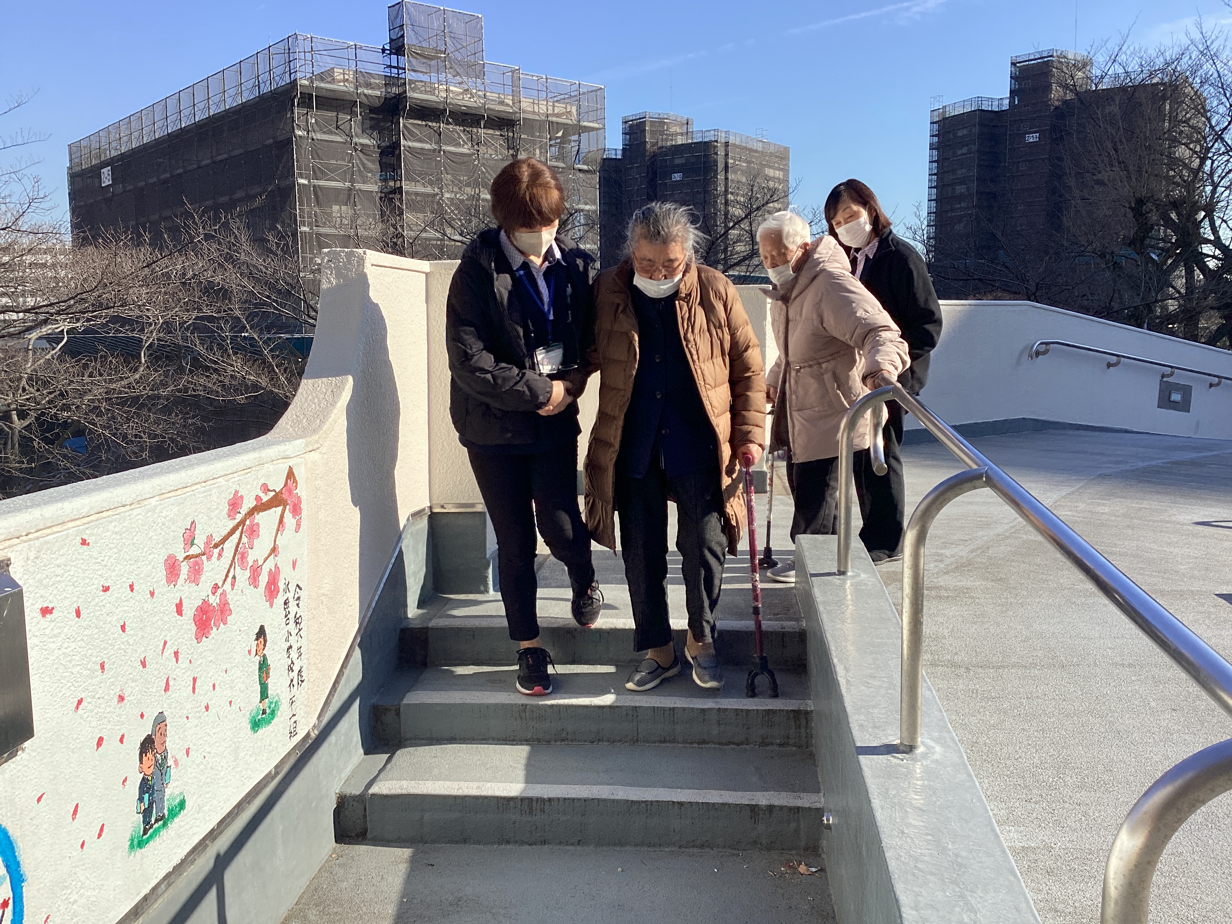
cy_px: 462
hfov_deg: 58.4
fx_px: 1103
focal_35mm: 31
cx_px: 616
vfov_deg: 45.4
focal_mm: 3.3
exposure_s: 1/1087
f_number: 2.4
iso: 25
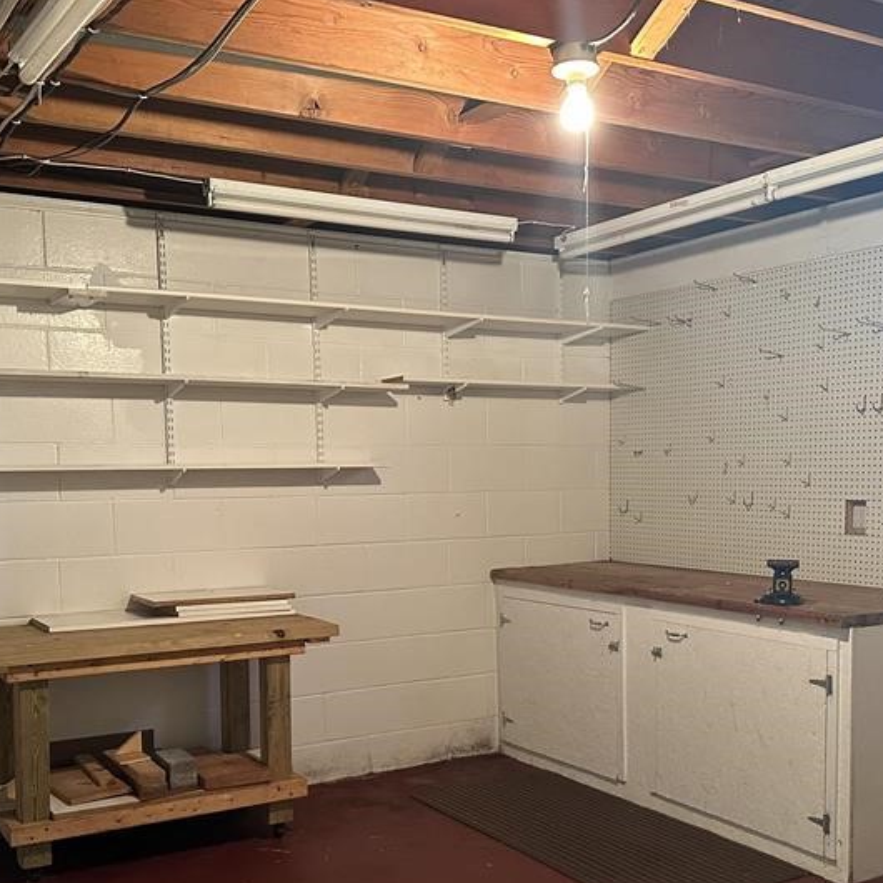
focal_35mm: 41
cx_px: 506
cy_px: 585
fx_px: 1183
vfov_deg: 40.4
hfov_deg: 40.8
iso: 500
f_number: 1.78
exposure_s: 1/60
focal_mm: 6.86
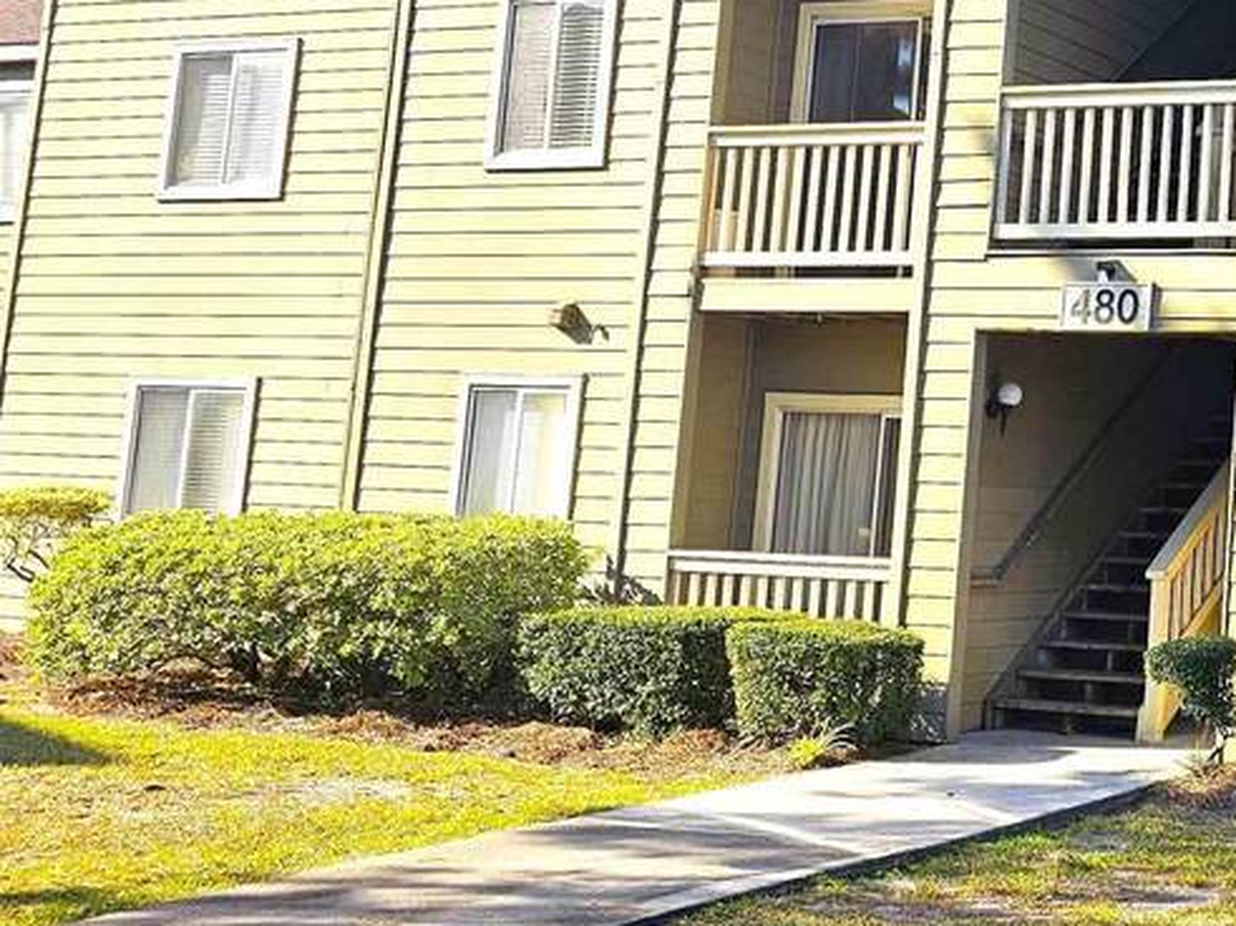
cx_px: 1490
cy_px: 186
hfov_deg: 28.1
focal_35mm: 60
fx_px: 2142
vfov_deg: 24.0
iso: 10
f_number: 1.7
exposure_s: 1/316
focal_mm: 6.3
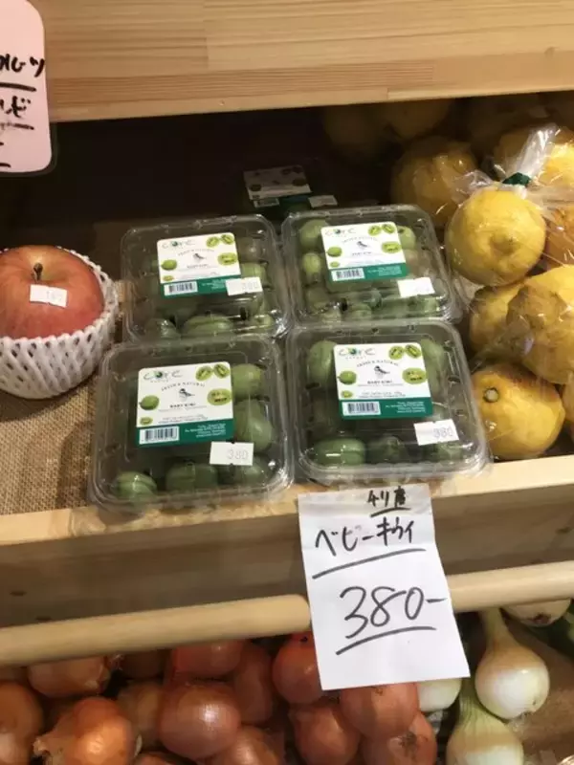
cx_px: 287
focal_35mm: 28
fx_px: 619
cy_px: 382
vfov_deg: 63.4
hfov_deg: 49.7
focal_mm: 3.99
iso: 40
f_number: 1.8
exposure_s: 1/30
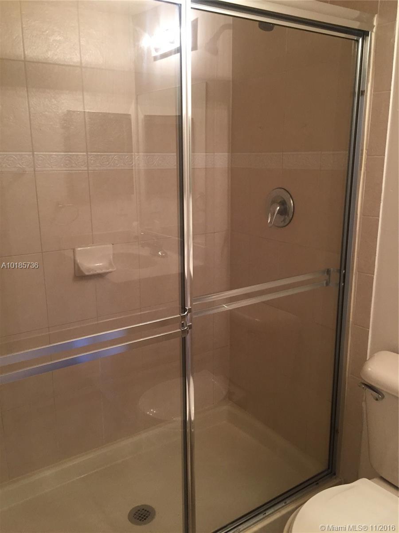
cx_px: 200
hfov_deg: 48.2
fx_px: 446
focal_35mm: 29
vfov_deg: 61.7
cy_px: 266
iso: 125
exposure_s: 1/30
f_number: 2.2
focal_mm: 4.15
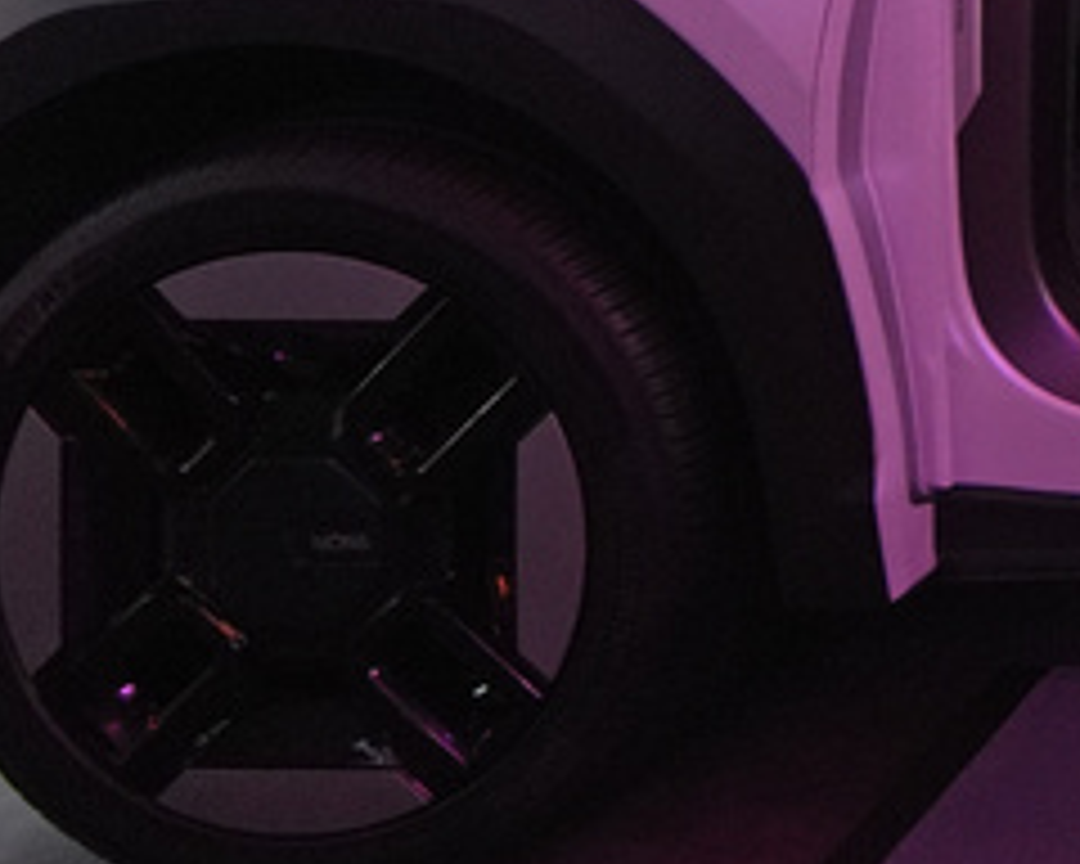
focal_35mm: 68
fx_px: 2174
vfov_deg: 18.7
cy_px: -578
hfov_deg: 18.5
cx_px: 2151
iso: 3200
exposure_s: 1/200
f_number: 4
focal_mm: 17
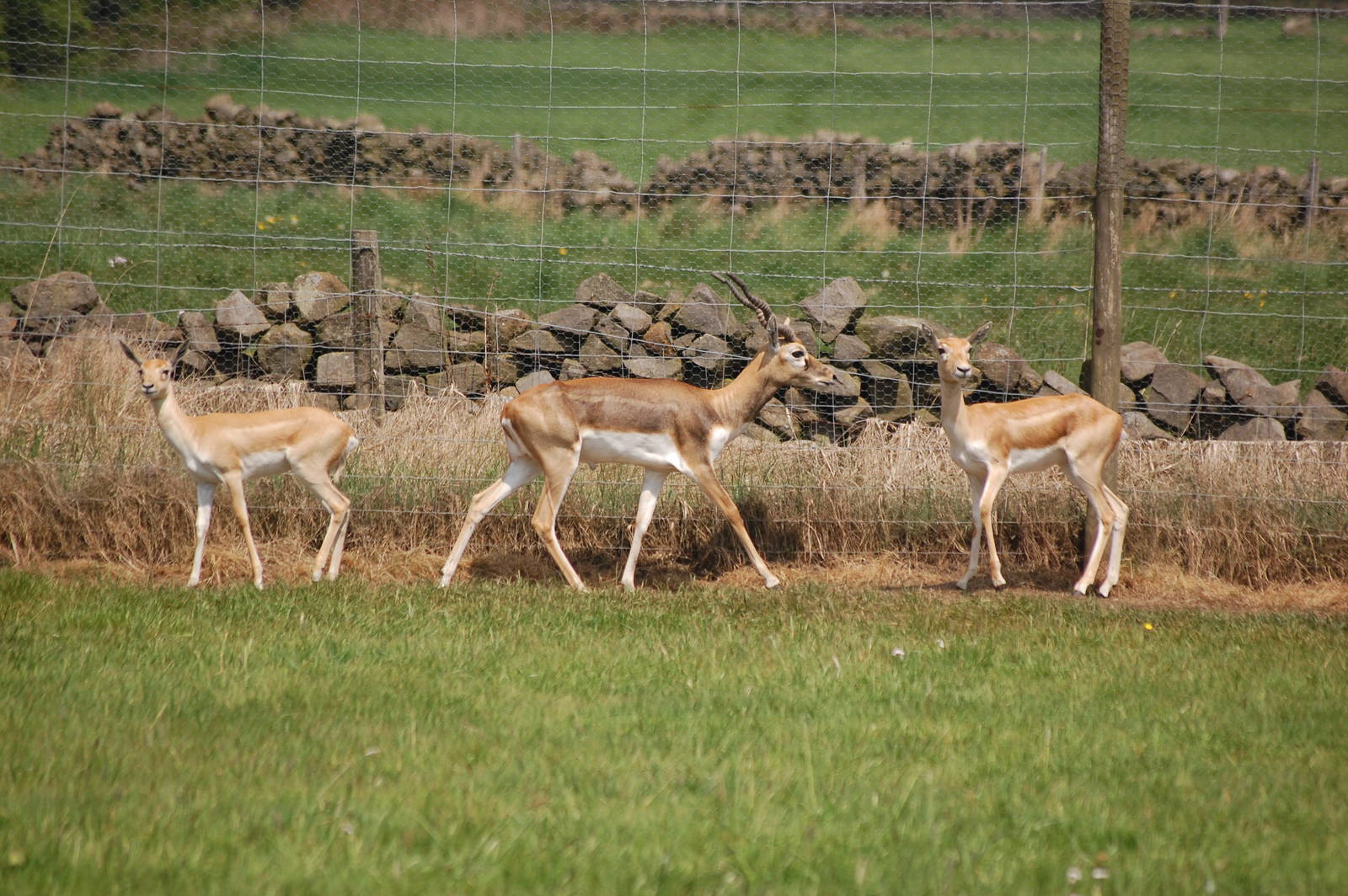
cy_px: 448
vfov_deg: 4.6
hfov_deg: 6.9
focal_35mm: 300
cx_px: 674
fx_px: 11224
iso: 400
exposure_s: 1/1250
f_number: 5.6
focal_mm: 200
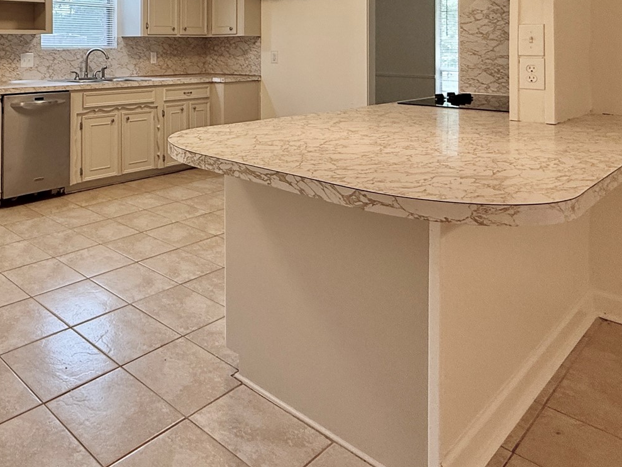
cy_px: 45
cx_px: 97
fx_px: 521
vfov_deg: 43.9
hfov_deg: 55.8
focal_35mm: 29
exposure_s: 1/120
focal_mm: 2.22
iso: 125
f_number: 2.2
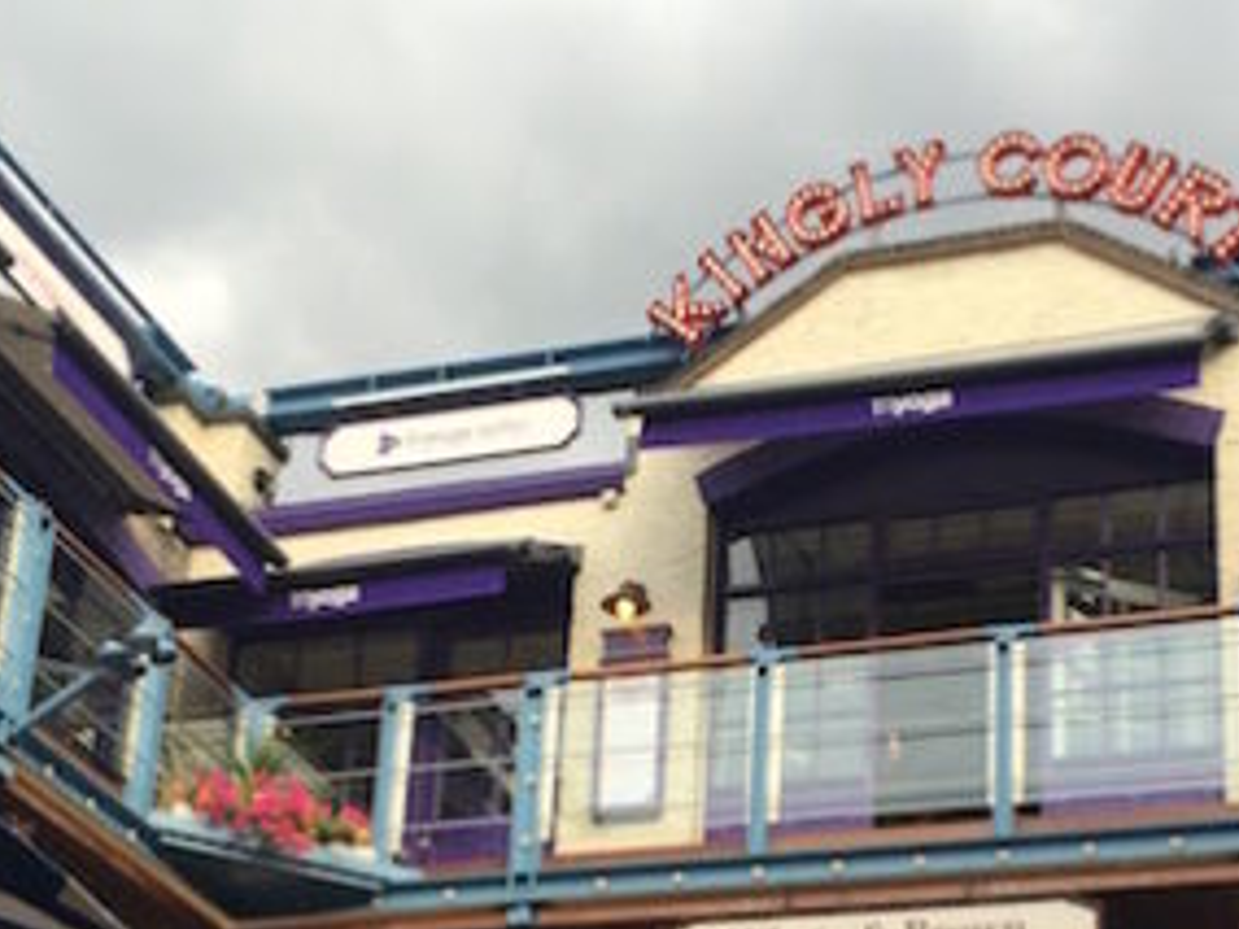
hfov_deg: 27.4
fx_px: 2541
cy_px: 920
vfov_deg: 20.1
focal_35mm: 71
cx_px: 698
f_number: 2.2
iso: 32
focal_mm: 4.15
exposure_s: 1/159
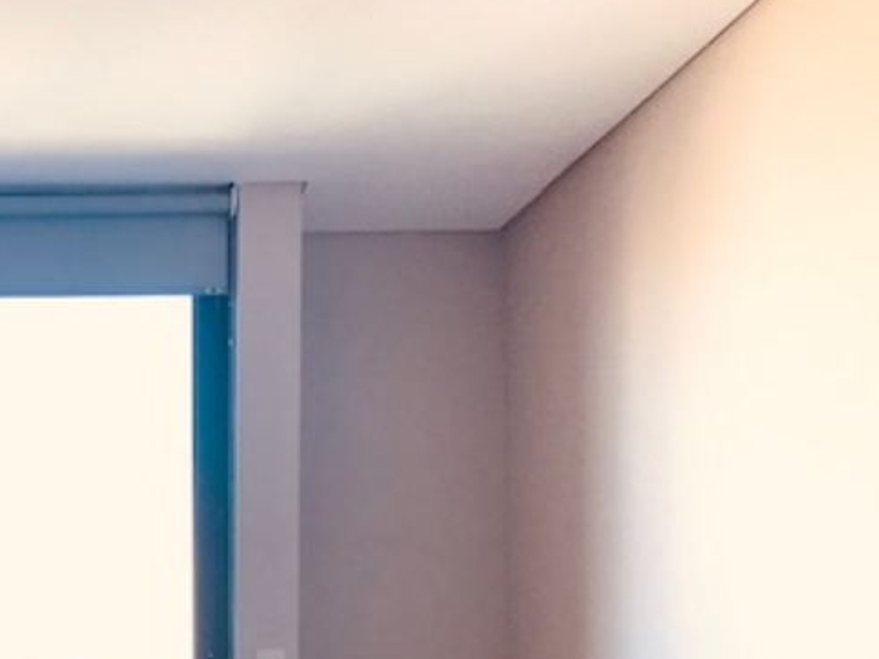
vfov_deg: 23.7
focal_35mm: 59
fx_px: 1497
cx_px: -33
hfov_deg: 30.1
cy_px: 657
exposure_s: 1/144
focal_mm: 3.99
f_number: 1.8
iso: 20
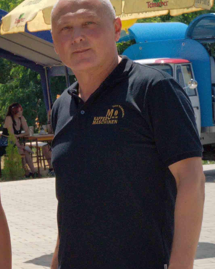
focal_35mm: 213
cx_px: -173
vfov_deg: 8.9
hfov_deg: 7.1
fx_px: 1695
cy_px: 359
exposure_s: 1/640
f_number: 14
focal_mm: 50
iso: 1250
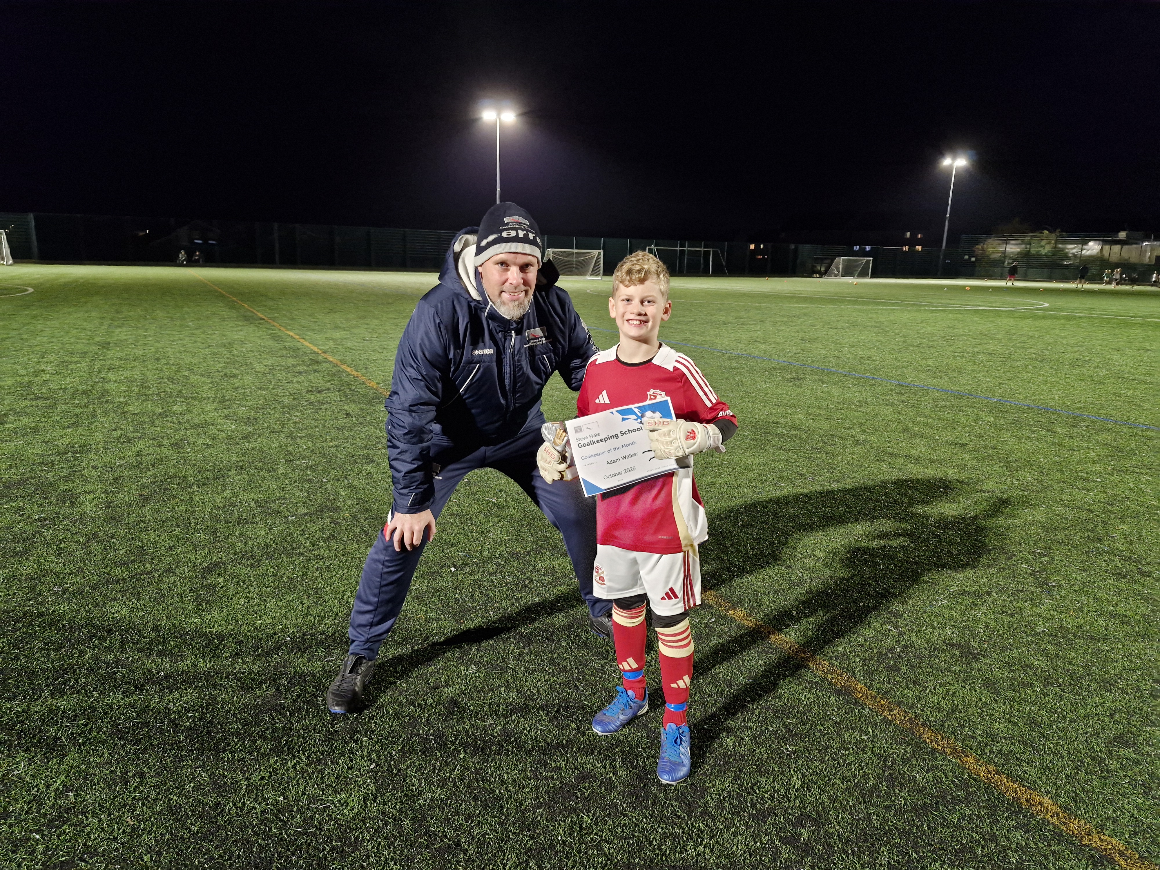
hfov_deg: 73.9
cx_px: 580
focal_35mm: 23
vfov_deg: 58.9
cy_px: 435
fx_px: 771
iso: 800
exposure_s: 1/100
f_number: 1.8
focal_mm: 5.54
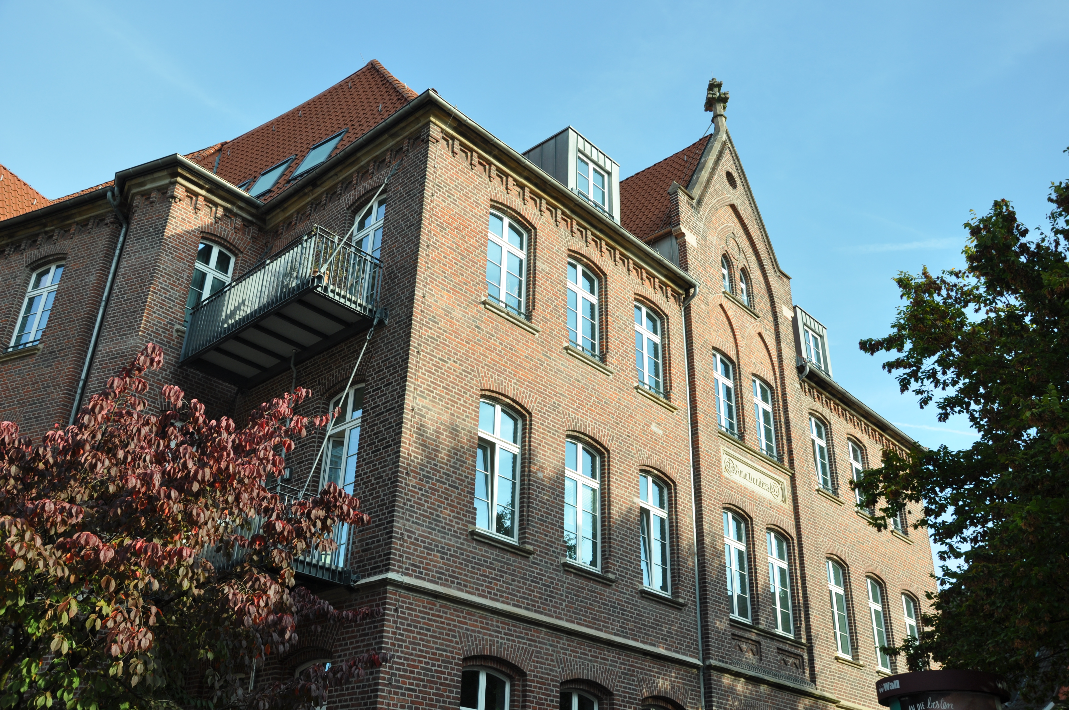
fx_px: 979
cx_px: 534
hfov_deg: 57.3
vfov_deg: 39.9
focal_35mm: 33
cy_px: 355
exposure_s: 1/250
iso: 200
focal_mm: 22
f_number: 8
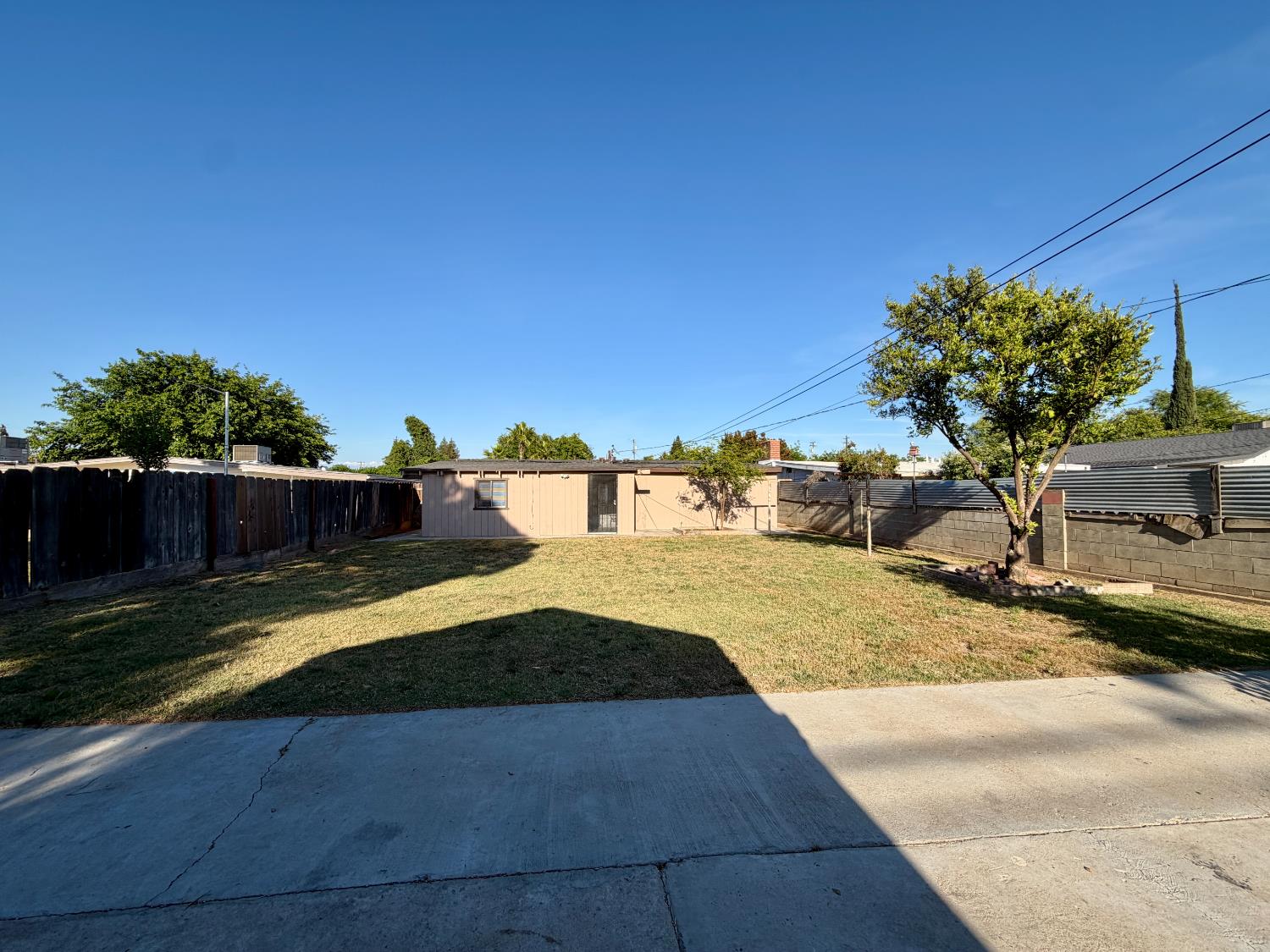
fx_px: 514
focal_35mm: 14
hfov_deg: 102.1
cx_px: 635
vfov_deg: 85.7
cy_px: 476
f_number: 2.2
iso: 25
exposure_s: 1/770
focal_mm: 2.22
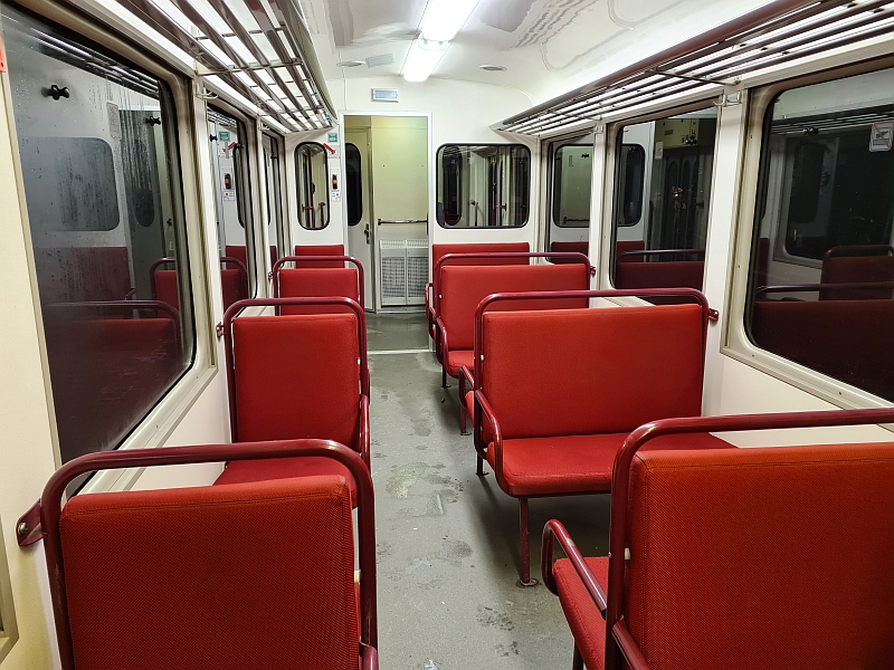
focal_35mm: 26
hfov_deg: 67.3
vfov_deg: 53.1
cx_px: 447
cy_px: 335
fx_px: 671
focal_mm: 5.4
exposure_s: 1/50
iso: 200
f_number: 1.8
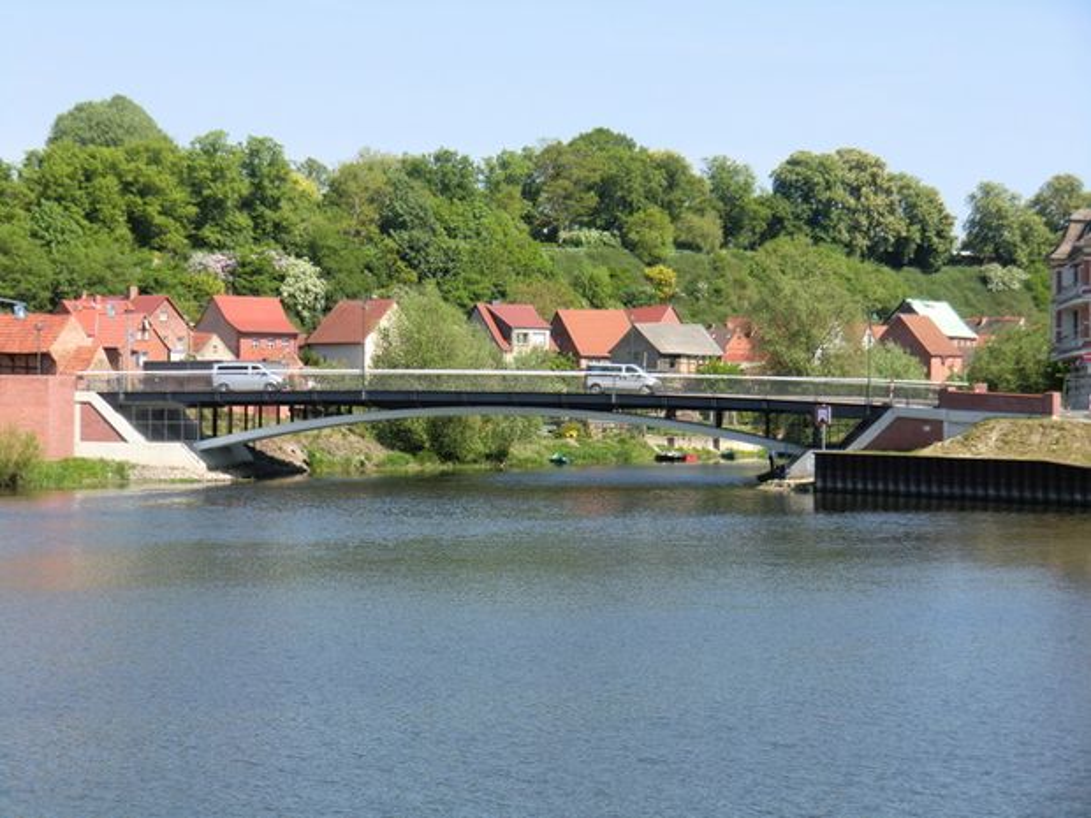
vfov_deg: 19.4
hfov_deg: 25.7
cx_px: 546
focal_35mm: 76
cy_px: 409
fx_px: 2395
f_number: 4.6
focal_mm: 13.6
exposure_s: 1/250
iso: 64
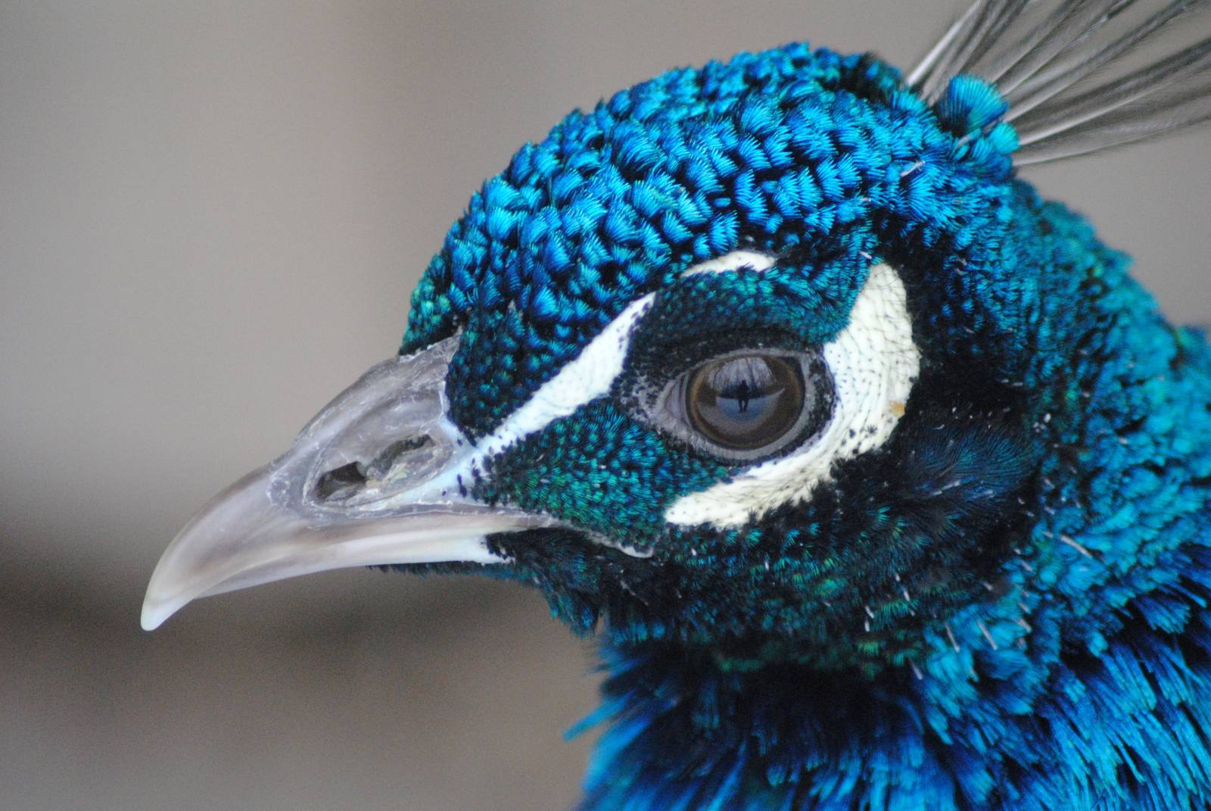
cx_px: 606
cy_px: 406
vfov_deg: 3.1
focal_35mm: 450
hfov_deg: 4.6
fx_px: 15155
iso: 1600
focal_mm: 300
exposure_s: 1/250
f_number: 5.6
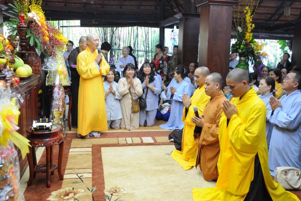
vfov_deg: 37.3
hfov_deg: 53.8
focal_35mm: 36
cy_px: 99
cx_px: 150
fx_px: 297
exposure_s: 1/20
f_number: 3.5
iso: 400
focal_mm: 23
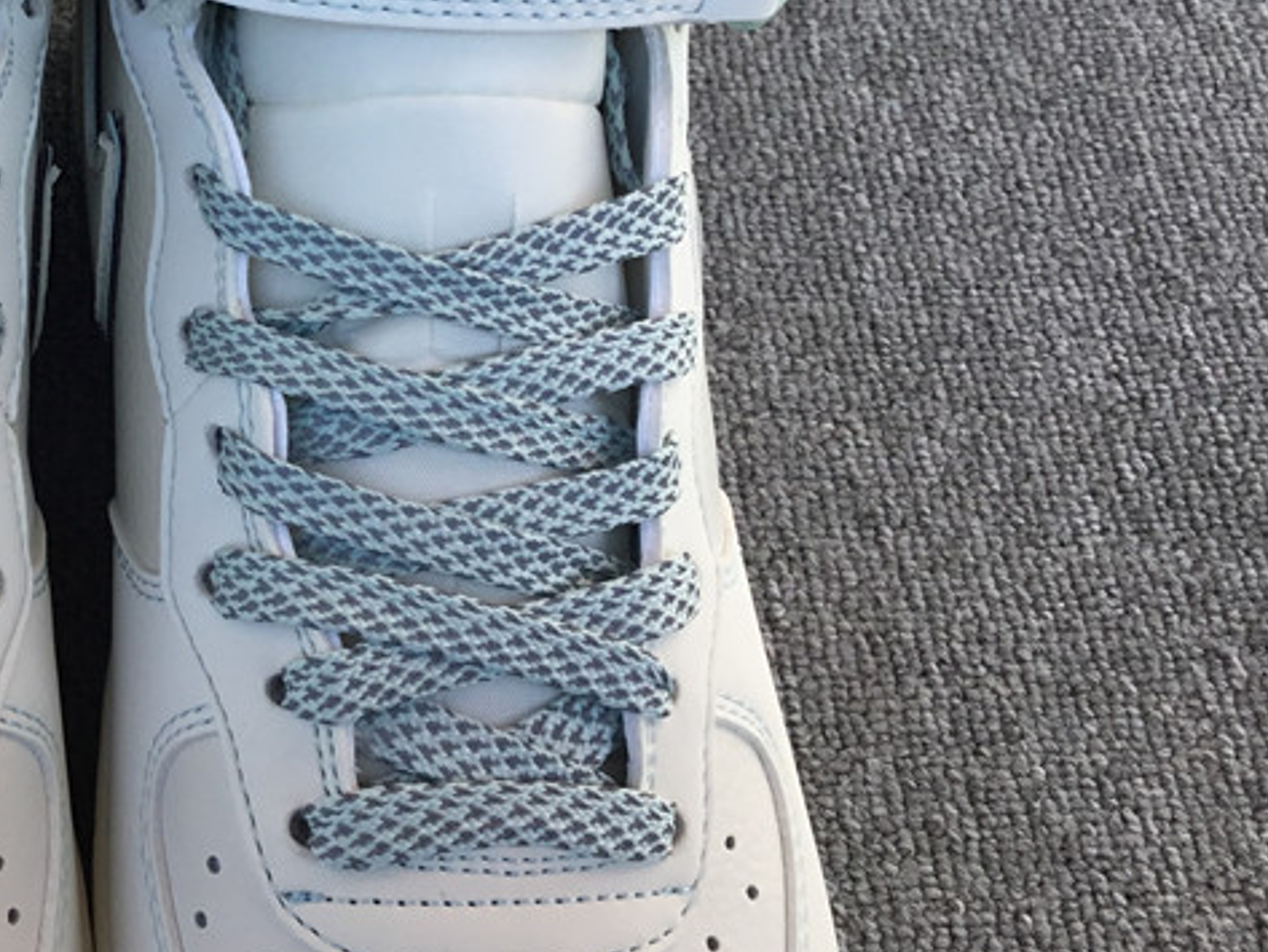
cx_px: 99
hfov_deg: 31.0
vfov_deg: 24.6
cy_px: 261
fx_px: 2162
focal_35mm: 59
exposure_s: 1/512
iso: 25
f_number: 2.4
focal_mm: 3.3
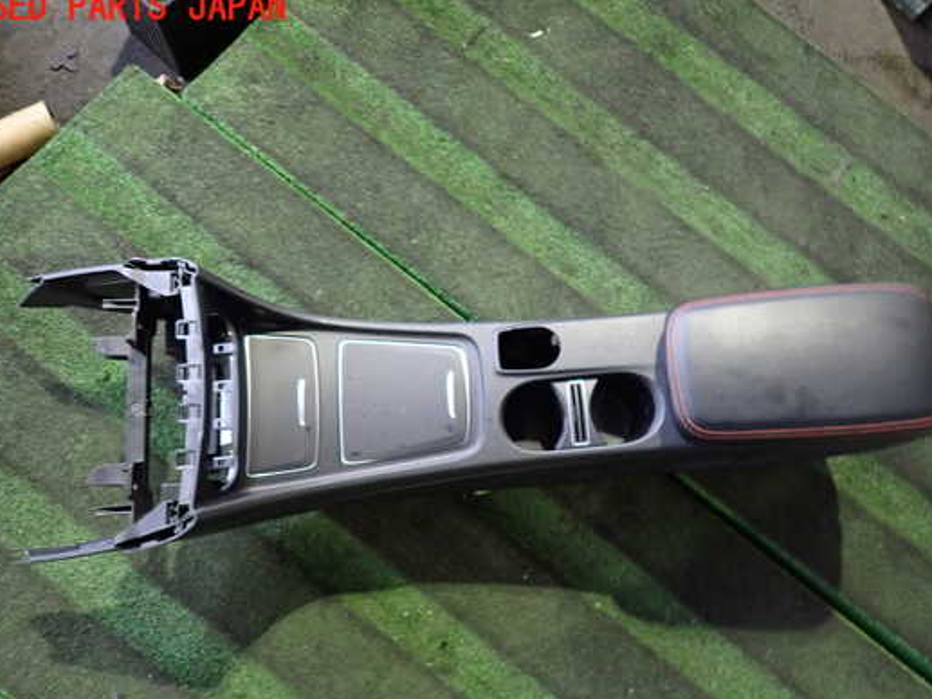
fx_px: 781
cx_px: 499
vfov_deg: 48.1
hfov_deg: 61.6
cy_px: 391
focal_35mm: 29
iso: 640
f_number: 2
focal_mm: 4.5
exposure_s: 1/30
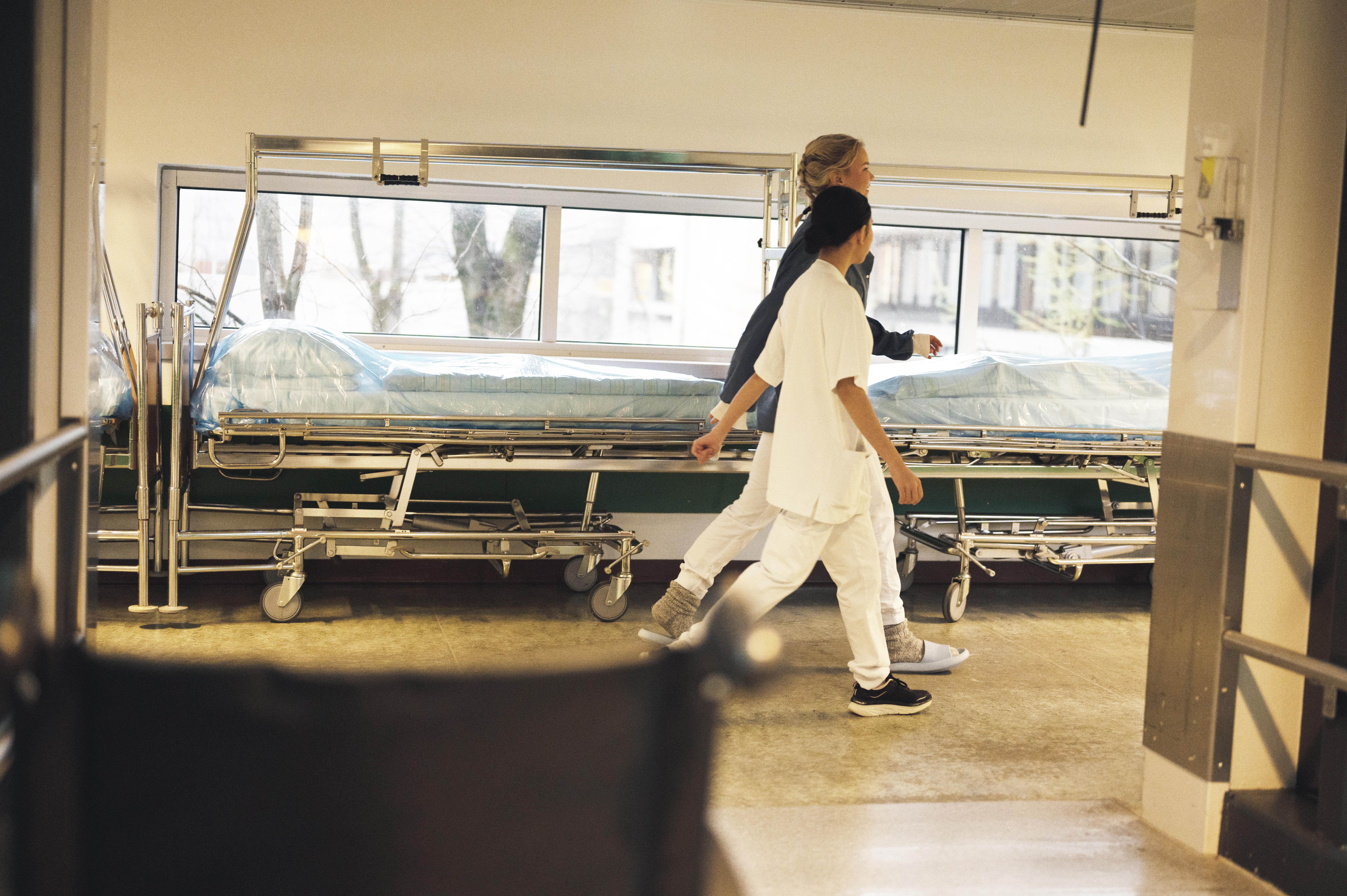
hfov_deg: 39.6
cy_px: 448
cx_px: 674
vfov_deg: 27.0
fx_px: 1870
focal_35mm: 50
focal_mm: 50
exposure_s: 1/250
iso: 2000
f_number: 1.8
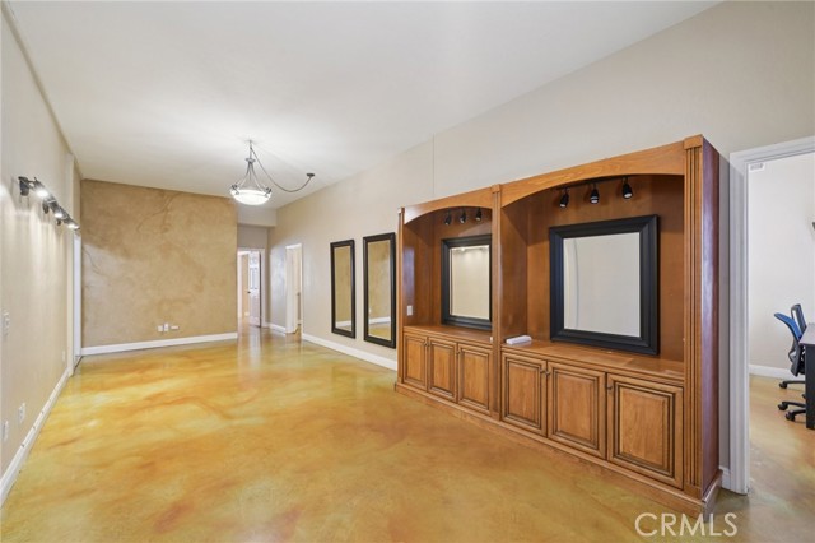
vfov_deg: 77.3
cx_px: 408
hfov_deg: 100.4
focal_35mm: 15
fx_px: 339
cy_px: 272
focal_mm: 15
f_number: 8
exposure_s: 1/3.33
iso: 400
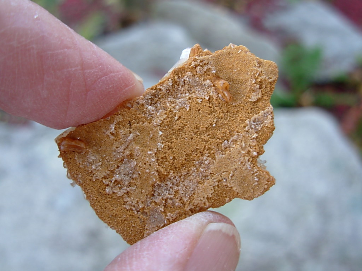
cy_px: 136
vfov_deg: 37.7
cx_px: 181
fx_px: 397
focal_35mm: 38
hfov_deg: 49.0
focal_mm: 6.3
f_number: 2.9
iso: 50
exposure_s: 1/23.3
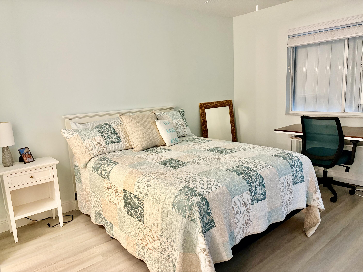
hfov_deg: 67.3
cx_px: 182
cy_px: 136
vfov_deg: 53.1
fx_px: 273
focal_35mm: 26
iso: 400
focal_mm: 5.96
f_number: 1.6
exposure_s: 1/40
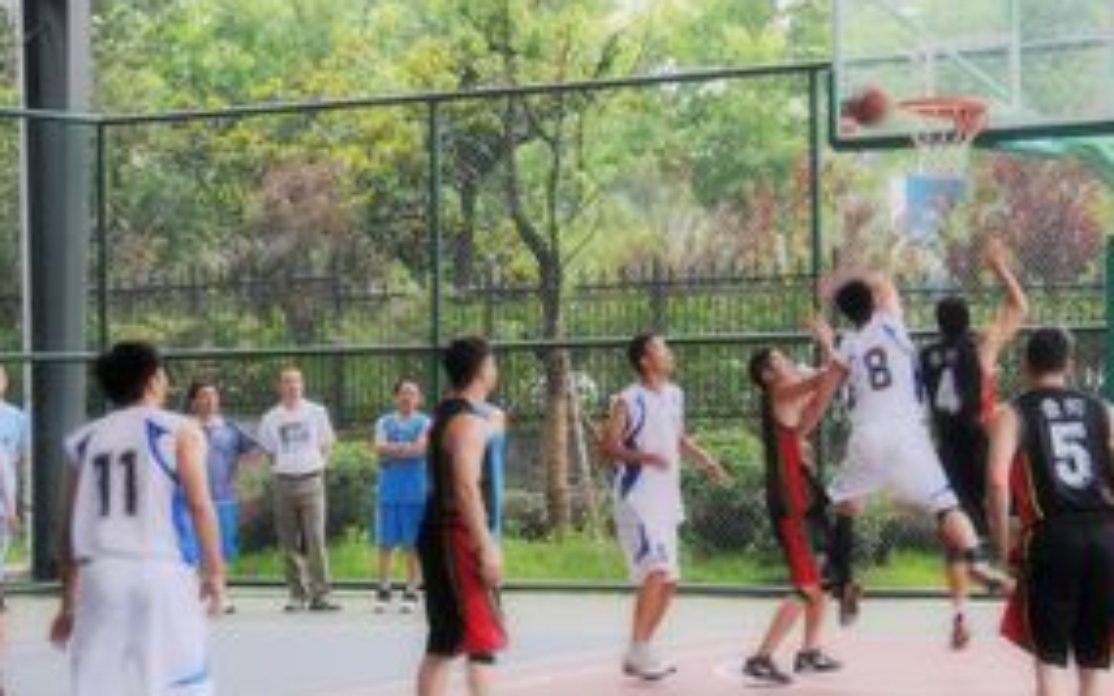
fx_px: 2944
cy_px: 289
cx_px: 778
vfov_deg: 13.5
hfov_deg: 21.3
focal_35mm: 97
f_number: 4.5
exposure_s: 1/40
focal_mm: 40
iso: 200
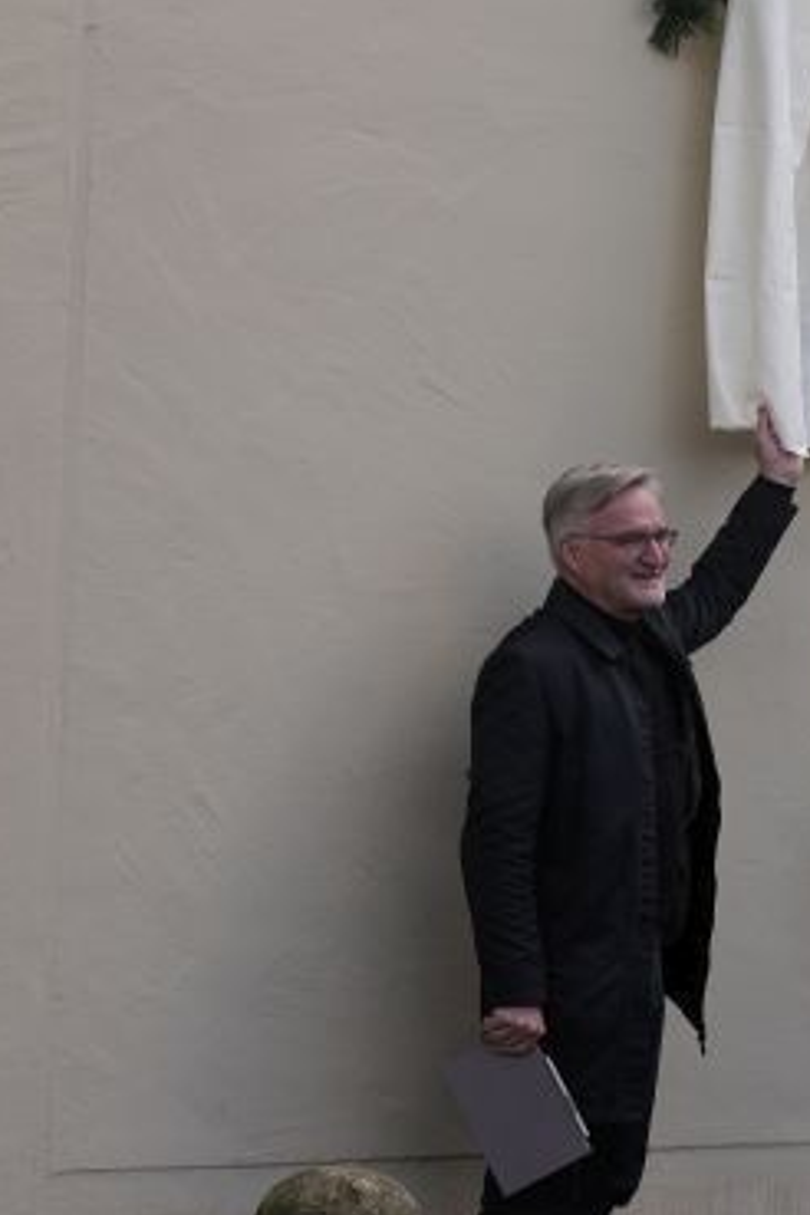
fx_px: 6007
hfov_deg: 7.7
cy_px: 280
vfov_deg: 11.5
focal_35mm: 178
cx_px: 836
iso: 640
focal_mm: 82
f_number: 7.1
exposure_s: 1/400
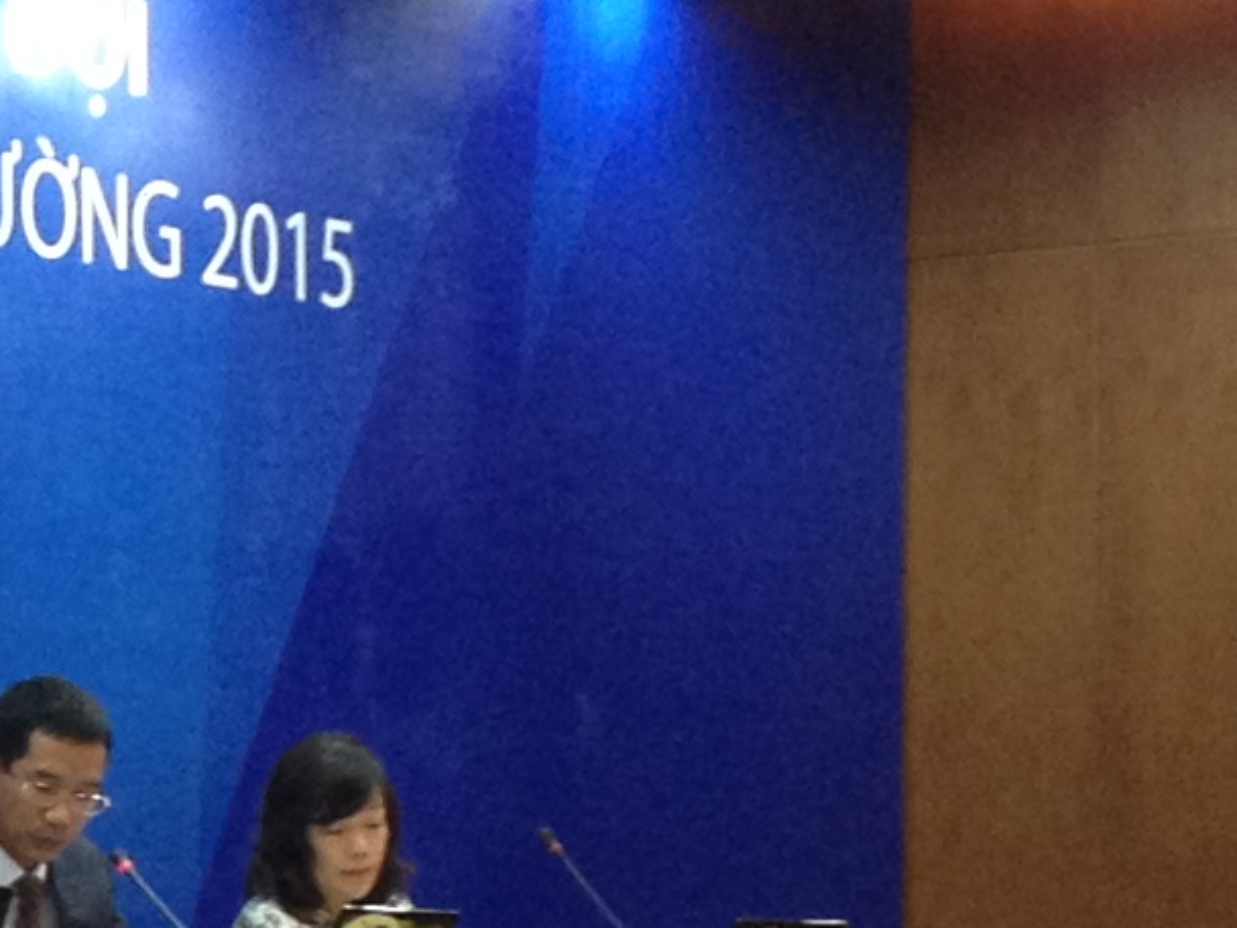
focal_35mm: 188
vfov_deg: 7.9
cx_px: -403
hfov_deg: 10.3
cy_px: 716
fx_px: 6718
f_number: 2.4
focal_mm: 4.28
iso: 160
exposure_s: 1/20
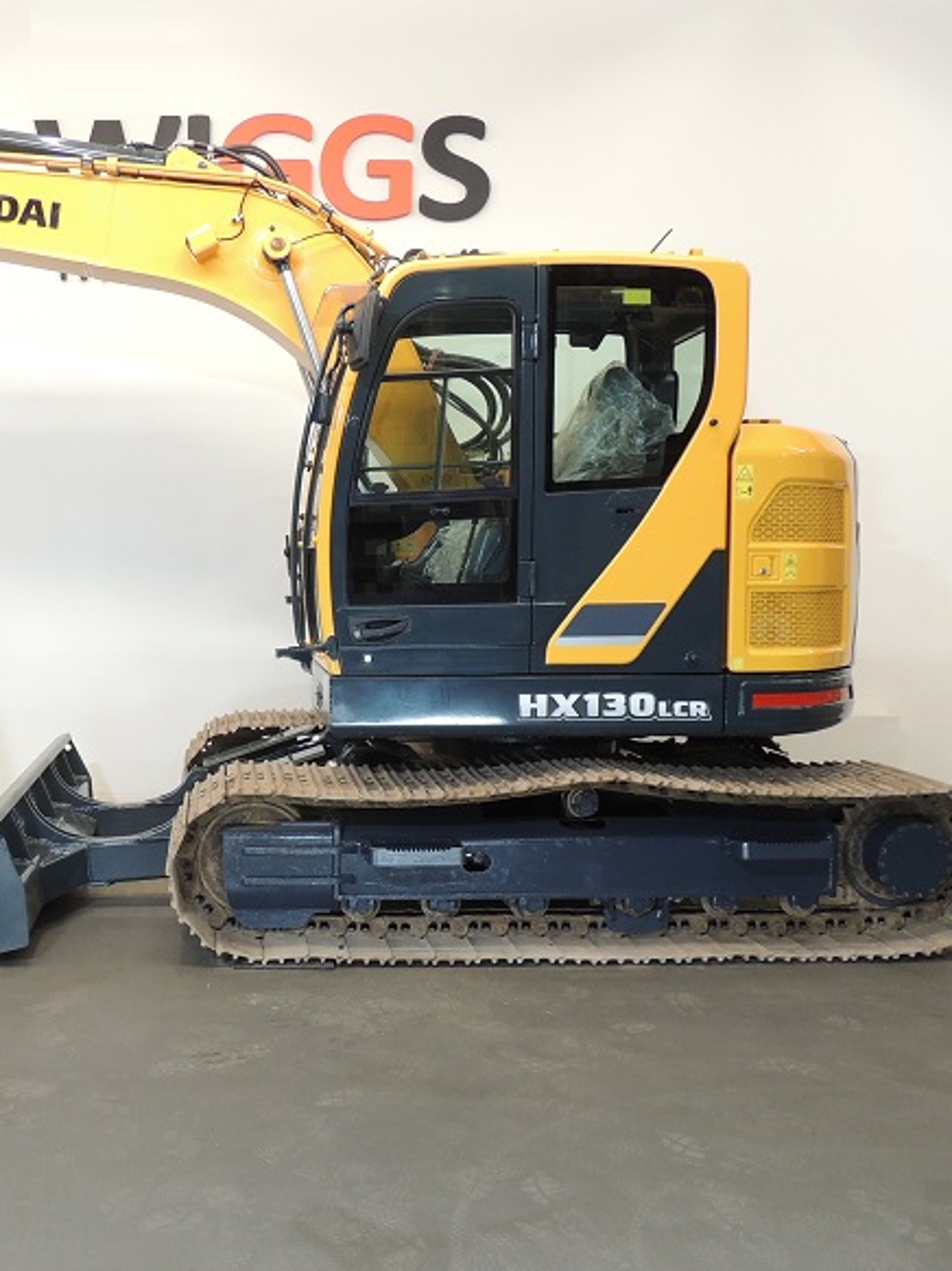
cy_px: 649
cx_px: 255
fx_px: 1211
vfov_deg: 55.4
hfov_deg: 41.8
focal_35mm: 33
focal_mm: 4.3
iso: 220
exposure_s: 1/30
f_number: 3
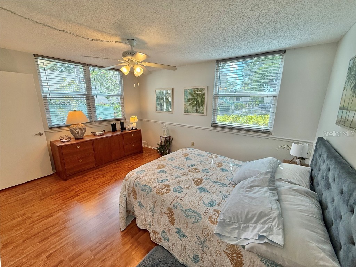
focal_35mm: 14
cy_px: 134
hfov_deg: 102.1
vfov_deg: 85.7
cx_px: 178
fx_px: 144
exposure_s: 1/120
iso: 100
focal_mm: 2.22
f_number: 2.2
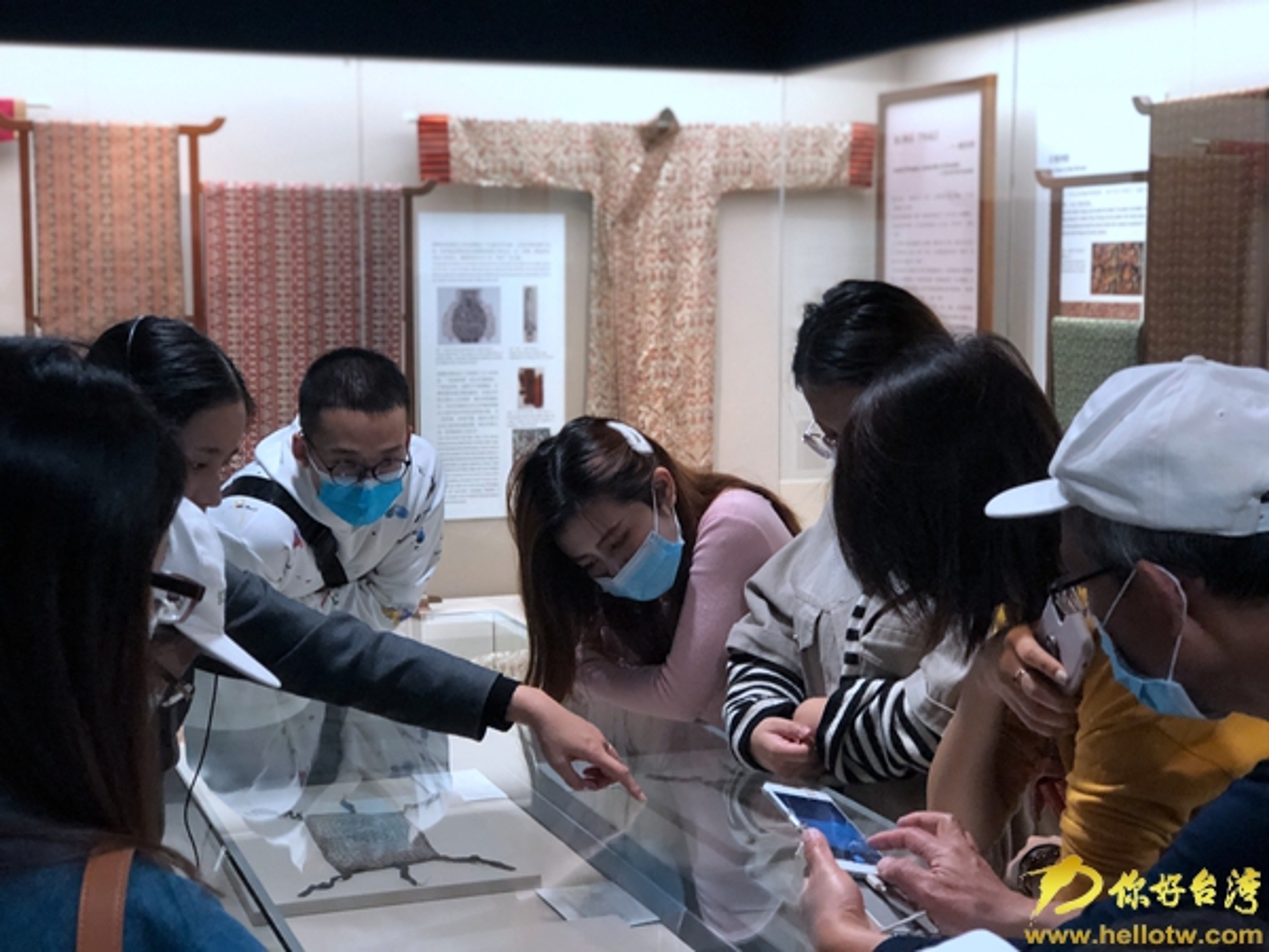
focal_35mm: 57
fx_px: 2090
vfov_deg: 25.7
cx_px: 634
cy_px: 476
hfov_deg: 33.8
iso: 200
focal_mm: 6.6
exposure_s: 1/30
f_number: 2.8
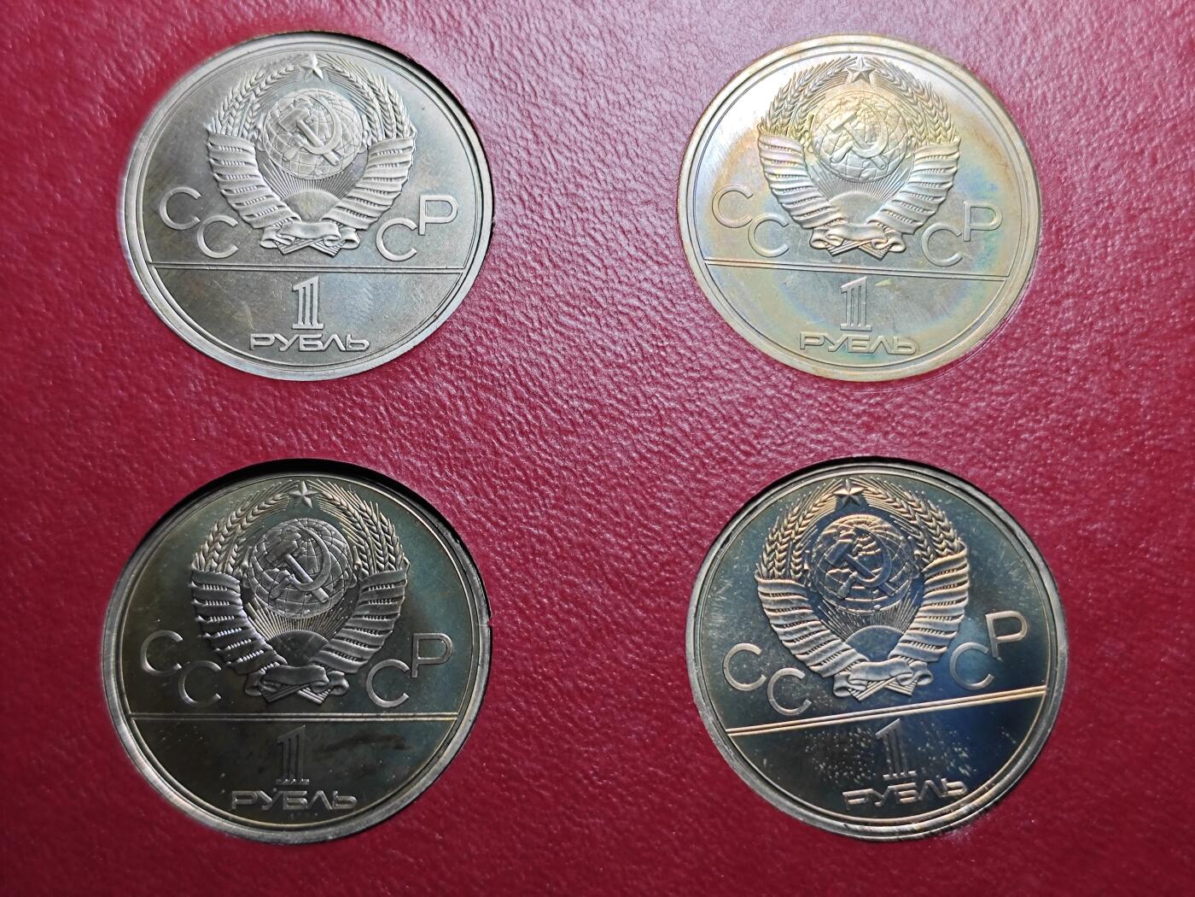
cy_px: 448
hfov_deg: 38.9
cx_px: 598
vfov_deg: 29.7
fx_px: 1692
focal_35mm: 49
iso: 80
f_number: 1.6
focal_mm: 5.84
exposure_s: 1/100
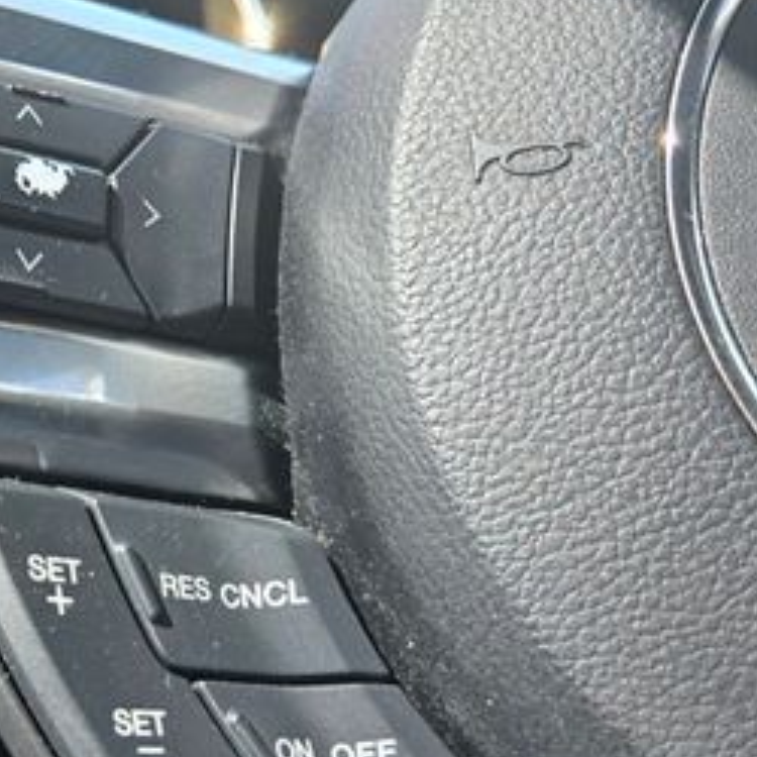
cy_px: 403
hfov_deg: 30.9
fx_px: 1287
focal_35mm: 52
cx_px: 36
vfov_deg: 32.8
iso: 64
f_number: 1.8
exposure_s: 1/180
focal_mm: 5.4
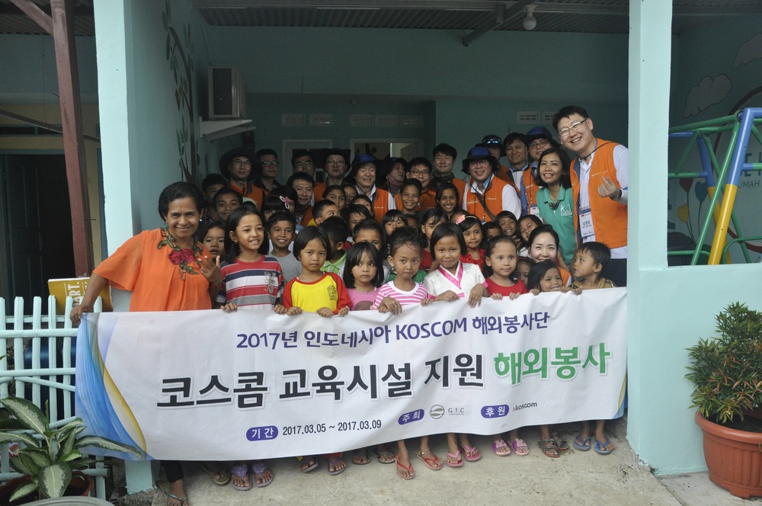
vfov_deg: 41.6
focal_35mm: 32
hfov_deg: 59.6
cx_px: 381
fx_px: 666
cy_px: 253
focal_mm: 21
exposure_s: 1/400
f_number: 5.6
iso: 800
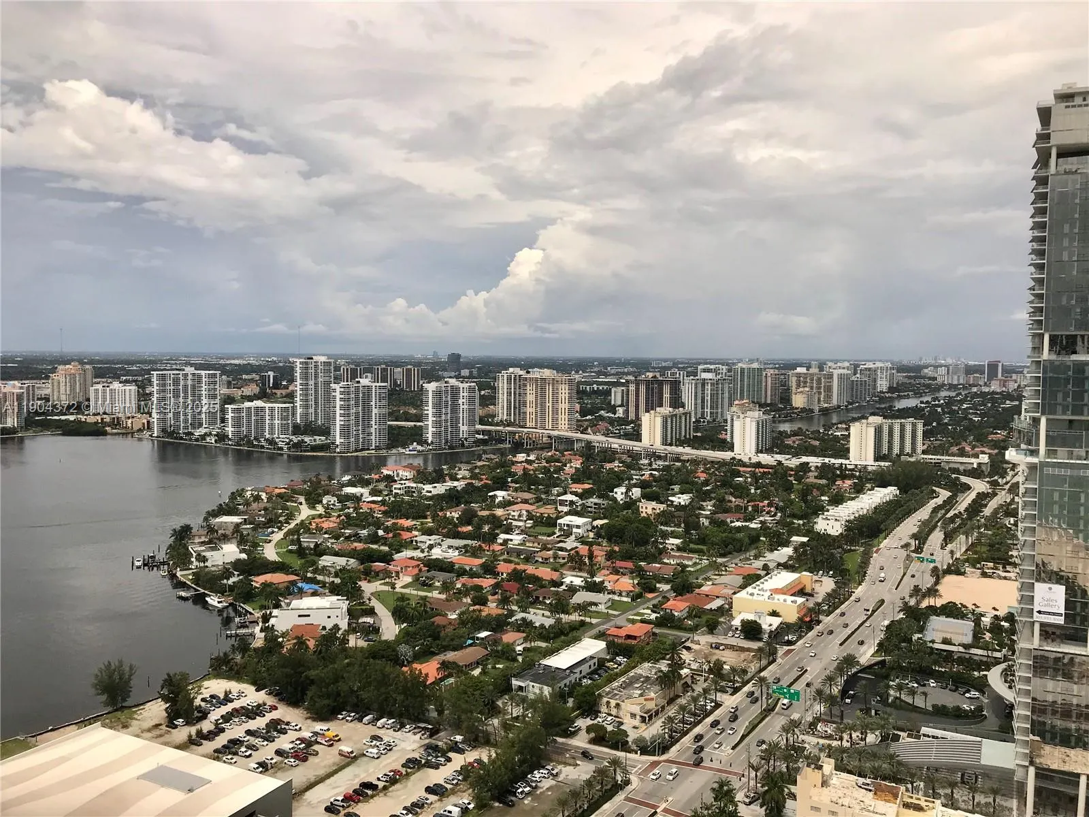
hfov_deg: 63.4
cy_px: 408
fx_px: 881
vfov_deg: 49.7
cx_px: 544
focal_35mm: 28
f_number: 1.8
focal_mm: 3.99
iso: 20
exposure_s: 1/5650
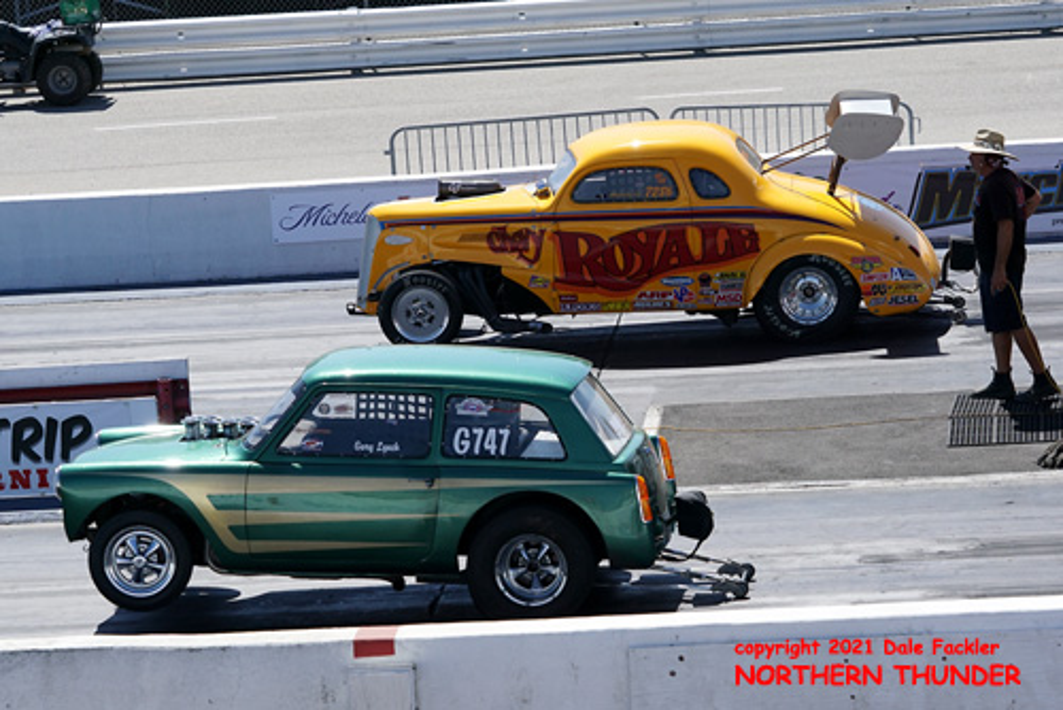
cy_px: 355
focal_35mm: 195
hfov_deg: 10.5
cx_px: 532
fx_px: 5761
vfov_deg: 7.1
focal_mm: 130
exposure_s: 1/1000
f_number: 7.1
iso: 320
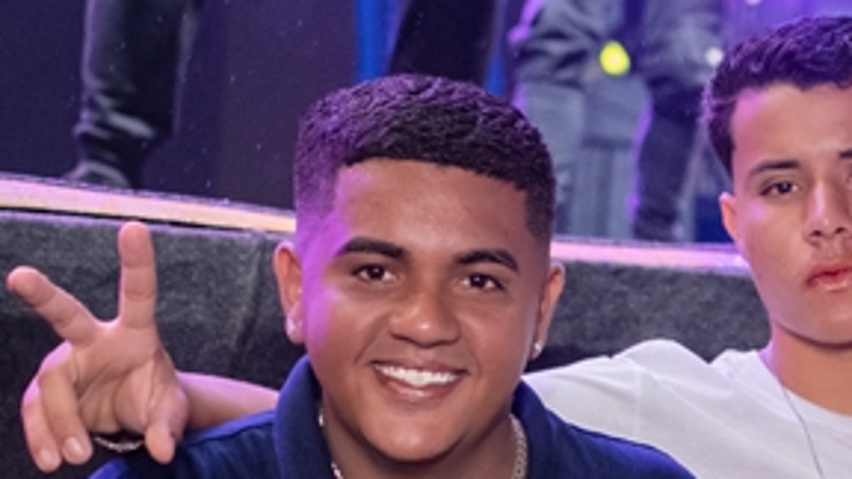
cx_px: 1013
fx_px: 3193
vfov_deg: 8.4
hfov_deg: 14.7
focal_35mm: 141
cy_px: 659
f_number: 2.8
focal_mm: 35
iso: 2500
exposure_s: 1/640
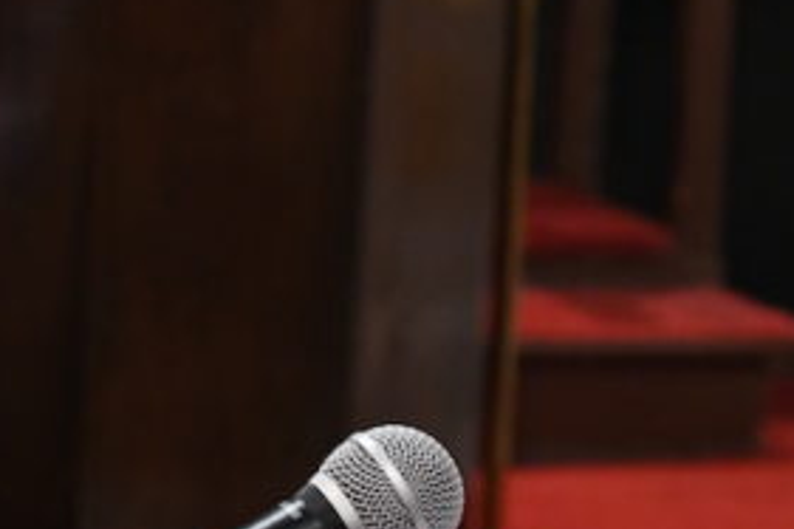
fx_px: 4497
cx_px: 961
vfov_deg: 6.7
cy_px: 315
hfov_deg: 9.9
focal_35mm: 204
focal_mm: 56
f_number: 4.5
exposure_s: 1/60
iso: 4000
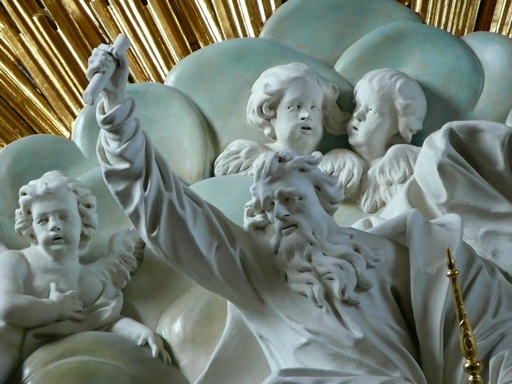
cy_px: 192
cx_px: 256
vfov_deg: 3.5
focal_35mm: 420
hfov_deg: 4.7
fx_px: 6210
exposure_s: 1/60
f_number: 3.7
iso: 400
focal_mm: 88.8
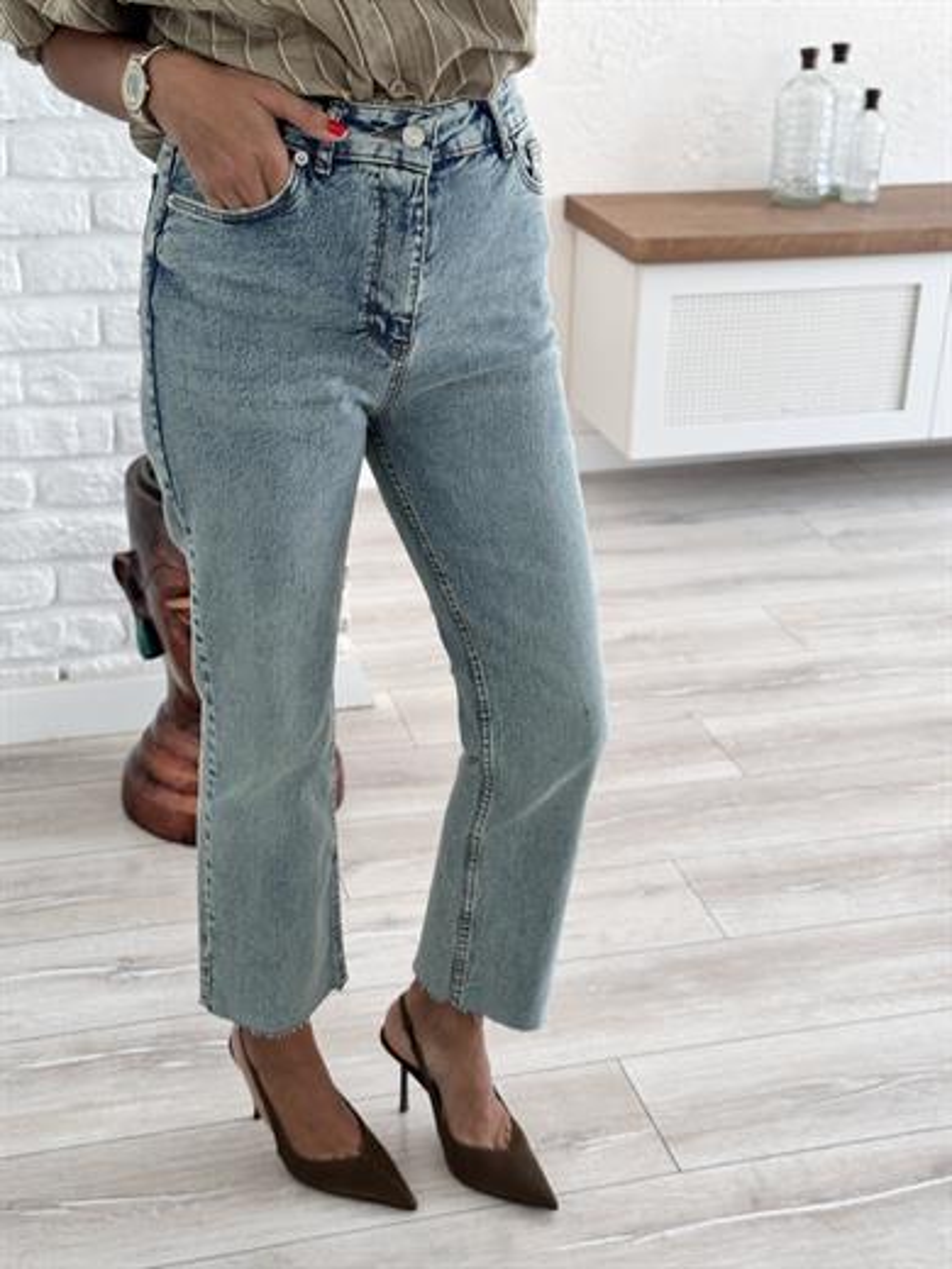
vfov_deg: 39.7
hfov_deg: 30.3
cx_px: 476
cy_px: 634
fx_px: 1760
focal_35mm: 48
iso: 80
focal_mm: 6.76
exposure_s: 1/168
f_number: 1.78
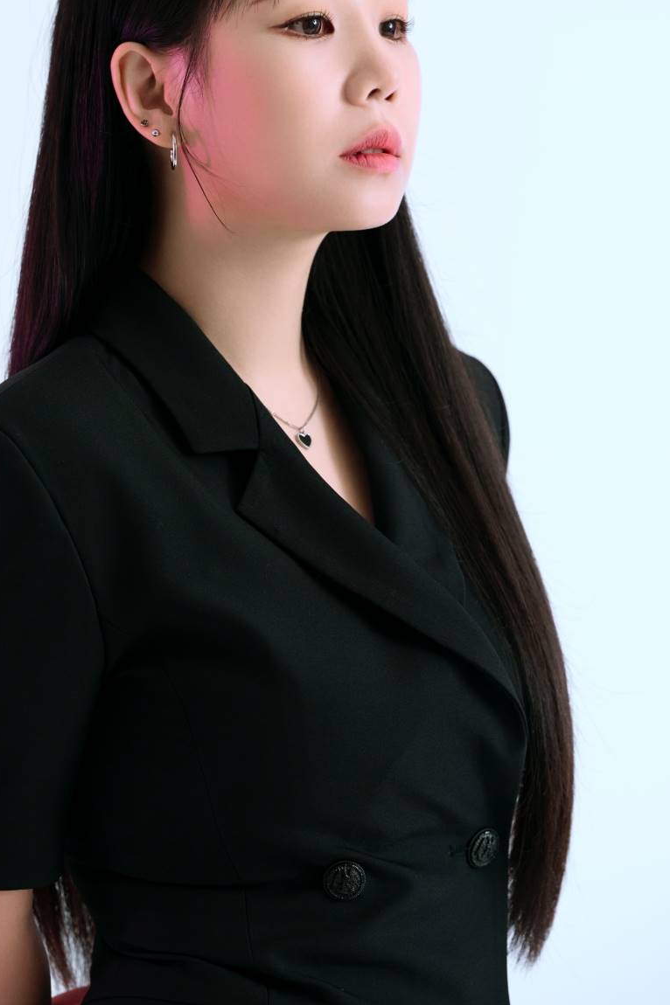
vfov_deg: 15.0
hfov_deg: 10.0
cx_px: 235
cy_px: 403
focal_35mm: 137
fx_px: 3827
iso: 800
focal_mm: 105
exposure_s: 1/125
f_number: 4.5
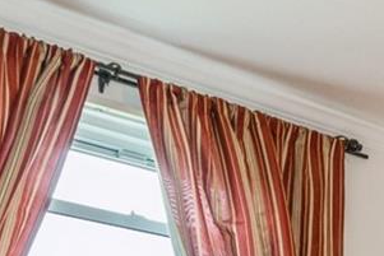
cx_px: 426
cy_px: 478
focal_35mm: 102
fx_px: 1088
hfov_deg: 19.2
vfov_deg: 12.2
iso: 400
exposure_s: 1/5
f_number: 11
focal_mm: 15
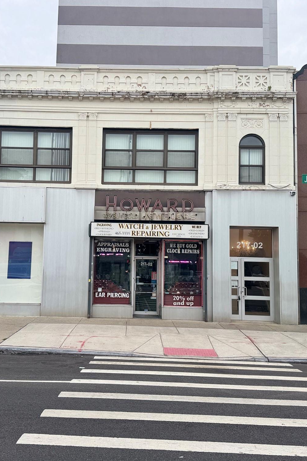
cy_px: 227
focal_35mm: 34
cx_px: 125
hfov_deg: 38.7
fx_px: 435
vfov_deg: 55.8
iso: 80
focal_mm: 6.76
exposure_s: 1/966
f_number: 1.78
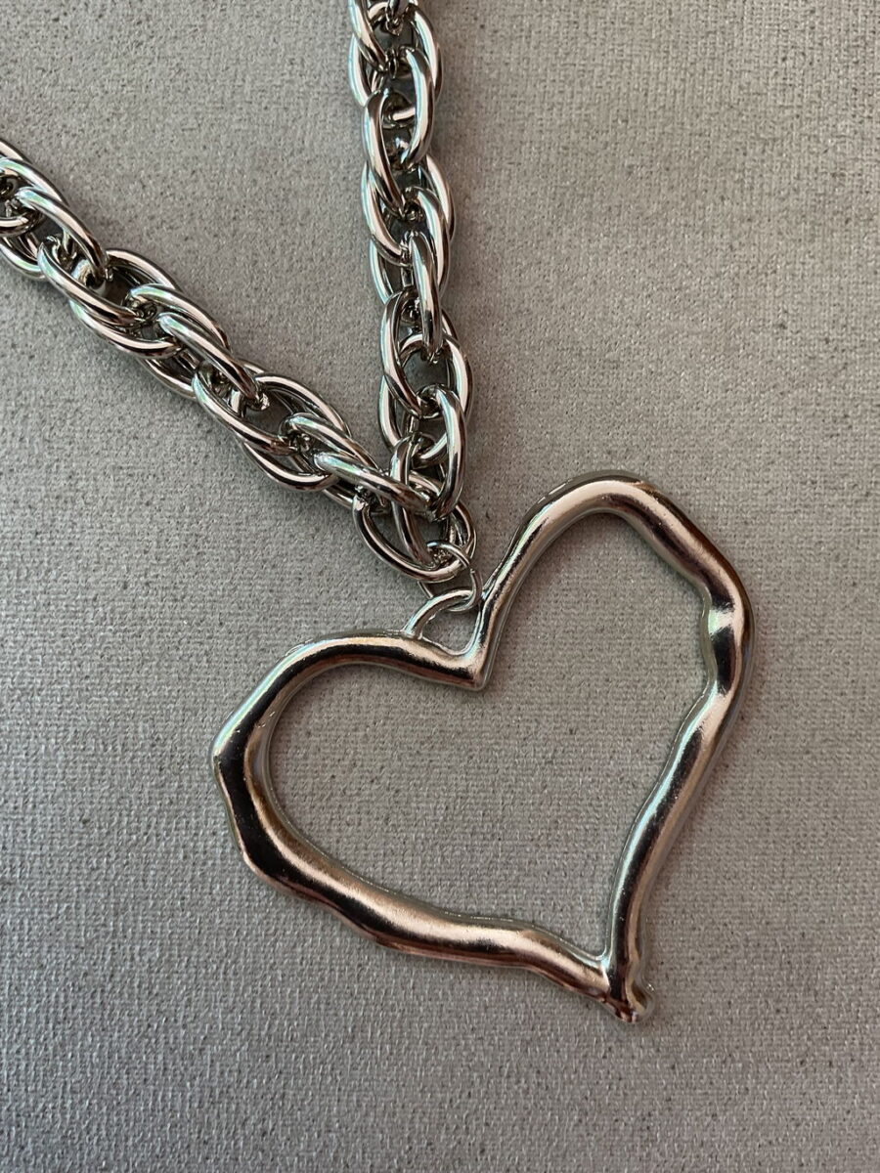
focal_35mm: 29
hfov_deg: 48.2
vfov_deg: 61.7
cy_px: 586
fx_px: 983
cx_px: 440
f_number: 1.8
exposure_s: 1/50
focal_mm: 3
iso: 40
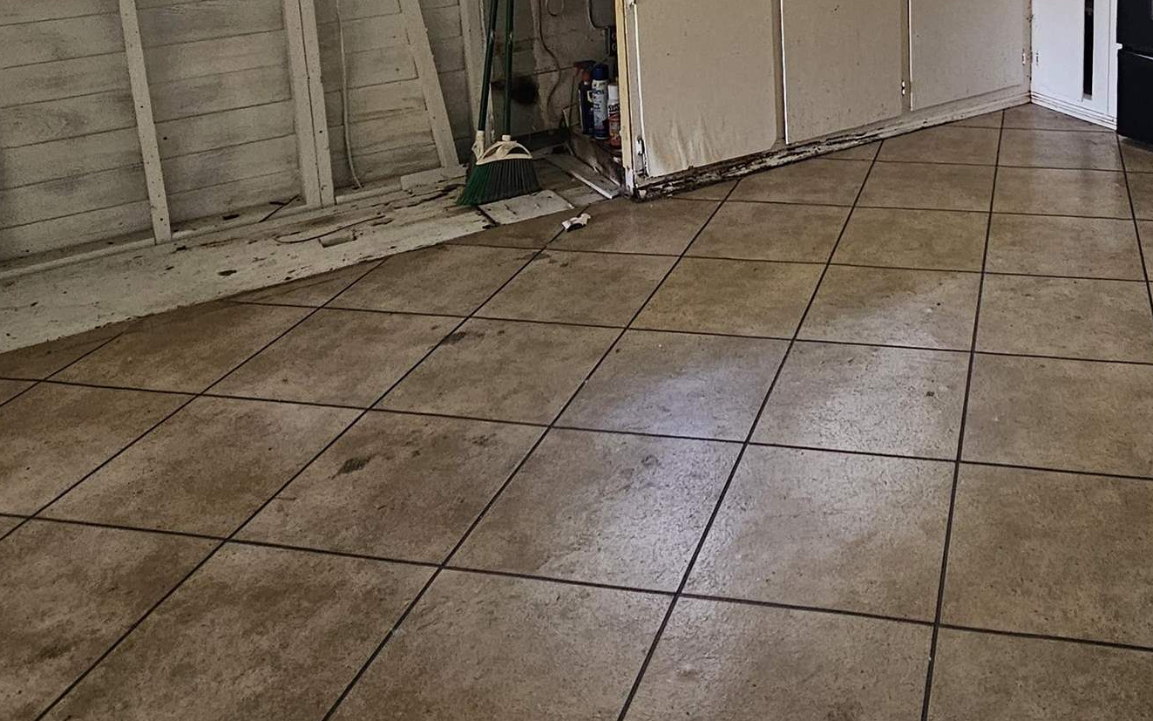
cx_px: 812
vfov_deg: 35.1
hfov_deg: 57.6
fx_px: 1006
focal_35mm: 32
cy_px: -27
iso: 250
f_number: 2.2
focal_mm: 2.2
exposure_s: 1/77.4
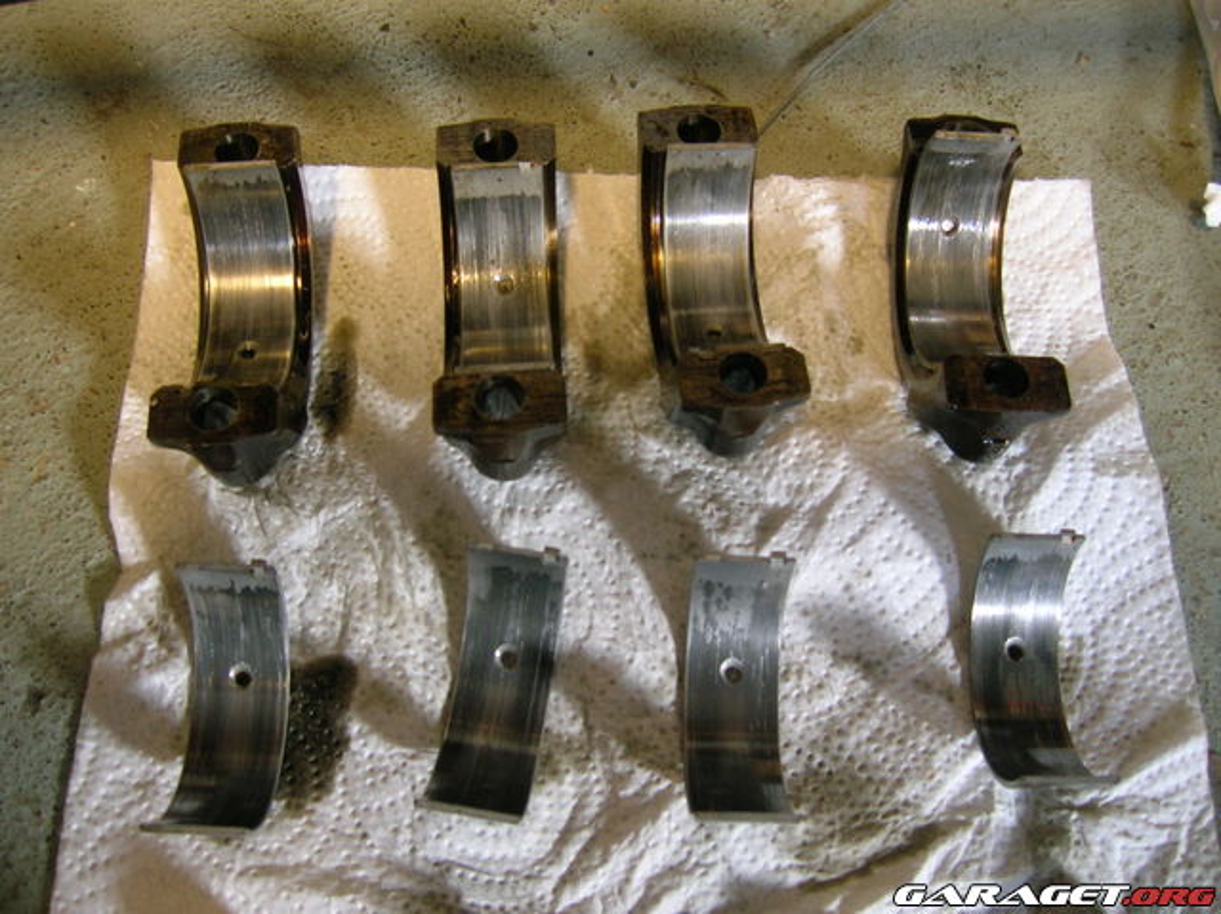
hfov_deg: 54.0
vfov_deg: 41.7
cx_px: 610
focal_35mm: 34
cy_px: 457
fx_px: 1198
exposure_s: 1/3.6
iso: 87
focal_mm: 5.7
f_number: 2.9
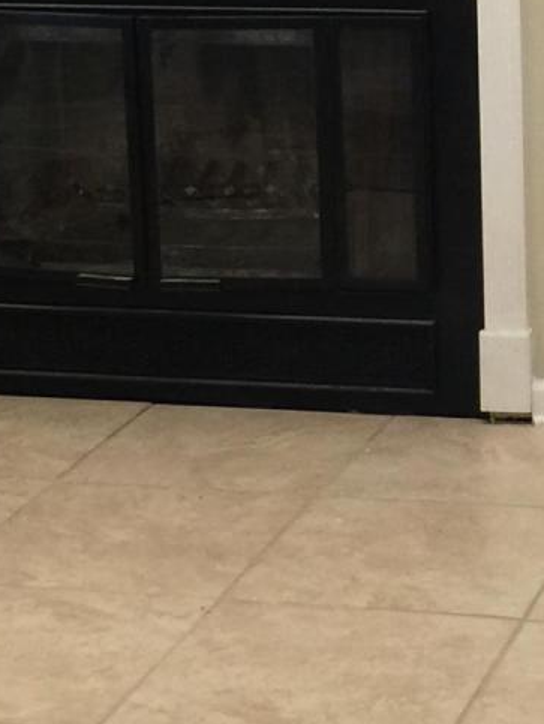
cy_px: 136
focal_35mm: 120
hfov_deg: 12.1
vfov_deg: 16.3
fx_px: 2511
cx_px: 625
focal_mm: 4.15
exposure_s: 1/30
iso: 50
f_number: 2.2
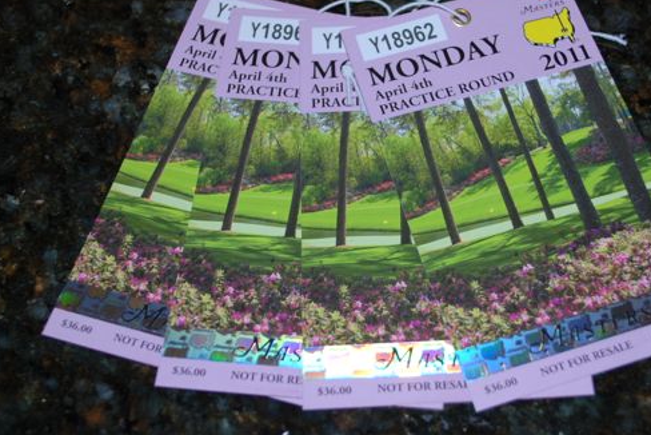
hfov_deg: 38.0
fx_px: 941
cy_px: 193
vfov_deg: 26.0
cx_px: 384
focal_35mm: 52
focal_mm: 26
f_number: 4.2
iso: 200
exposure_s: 1/60
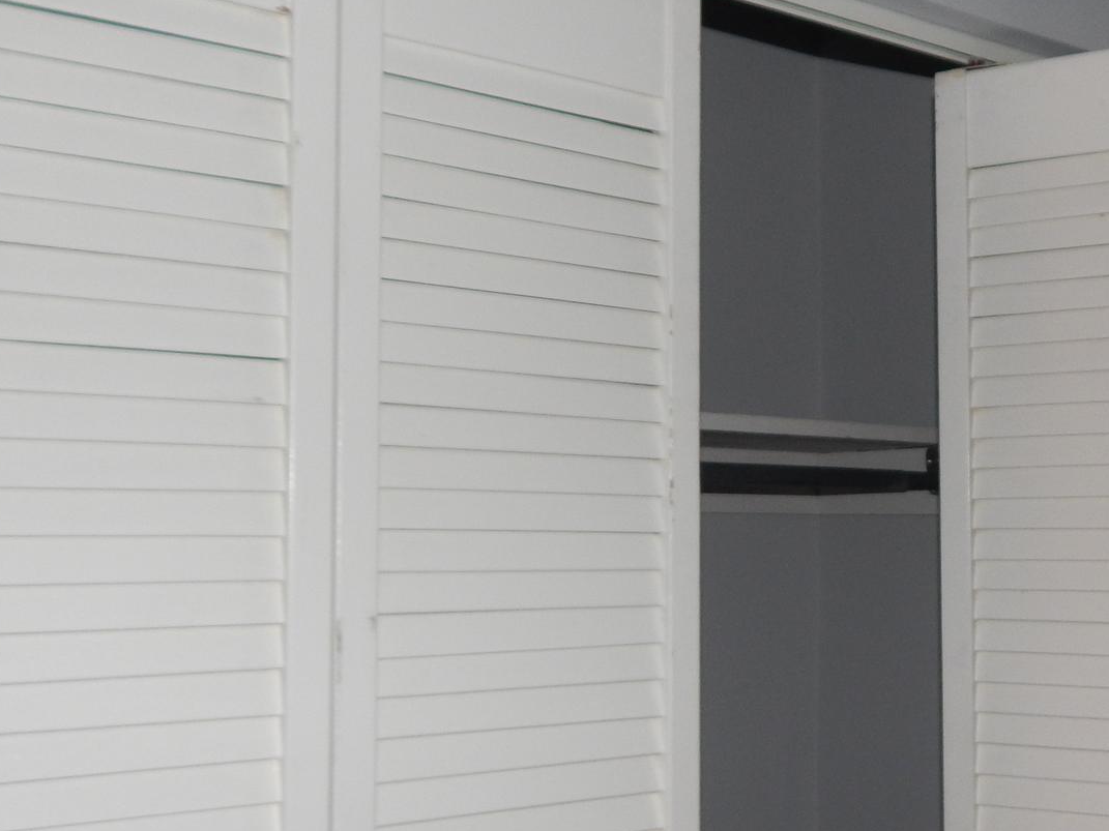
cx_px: 680
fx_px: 1409
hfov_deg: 42.7
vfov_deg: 32.8
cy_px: 470
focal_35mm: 44
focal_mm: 4
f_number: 3
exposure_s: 1/30
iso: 200
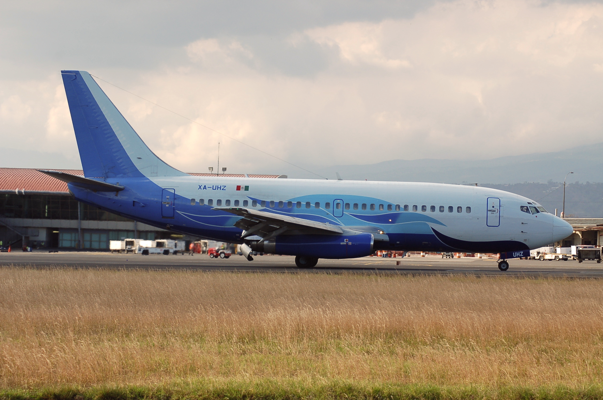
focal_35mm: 128
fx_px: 2132
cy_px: 200
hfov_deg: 16.1
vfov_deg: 10.7
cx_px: 302
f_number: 5.6
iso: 280
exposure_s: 1/500
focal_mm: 85
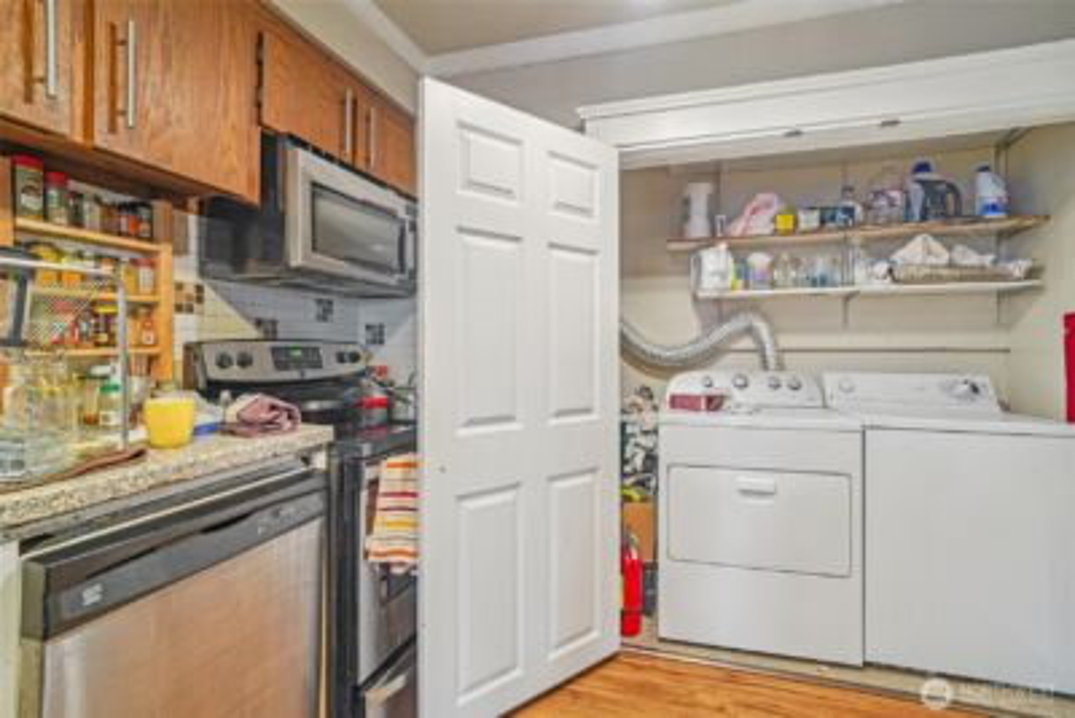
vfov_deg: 73.8
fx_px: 478
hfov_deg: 96.7
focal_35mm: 16
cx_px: 538
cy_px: 359
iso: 1600
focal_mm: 16
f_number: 8
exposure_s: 1/10
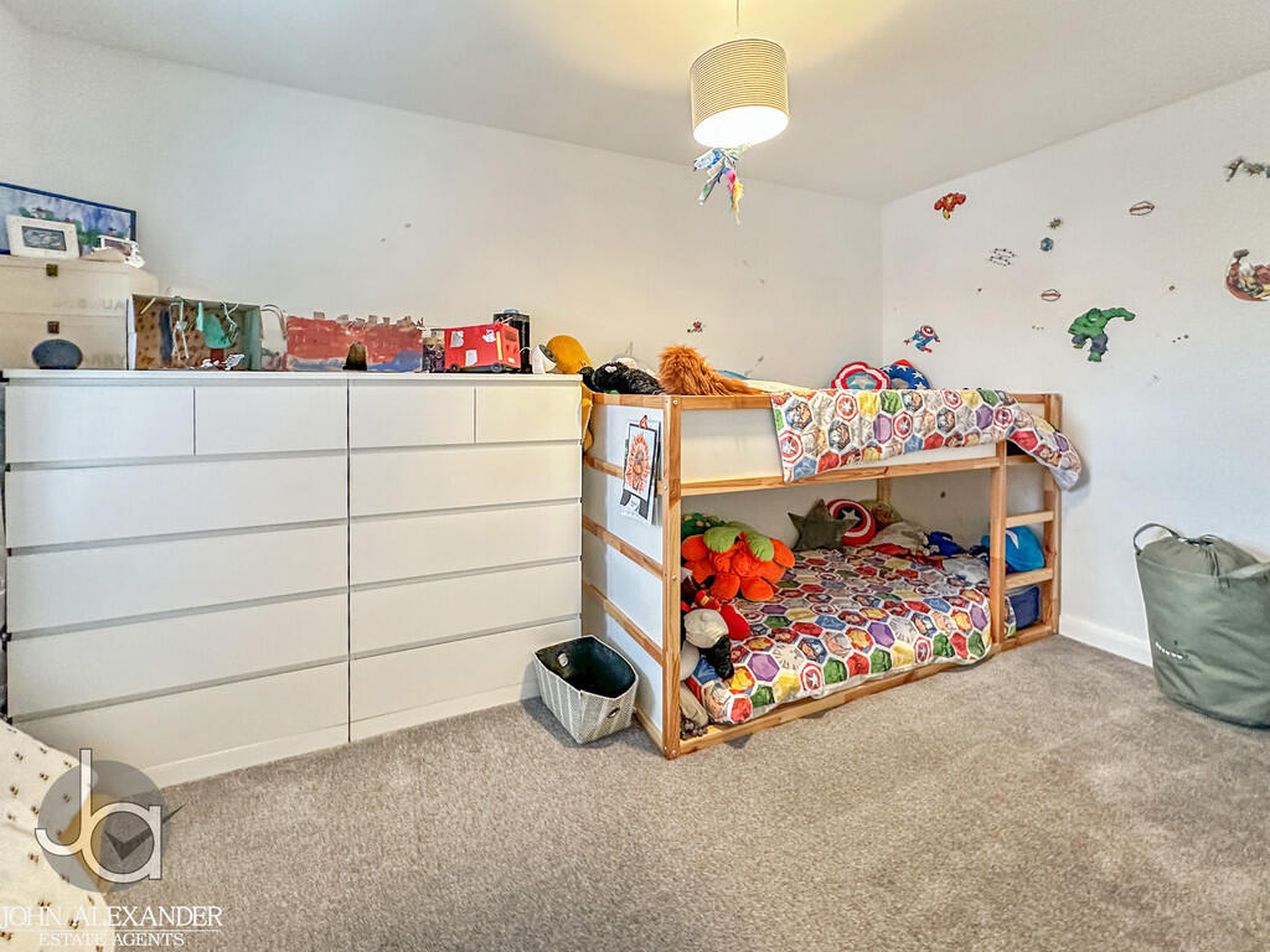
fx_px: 514
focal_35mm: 14
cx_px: 635
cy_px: 476
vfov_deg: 85.7
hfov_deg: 102.1
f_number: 2.2
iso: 500
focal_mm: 2.22
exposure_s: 1/50
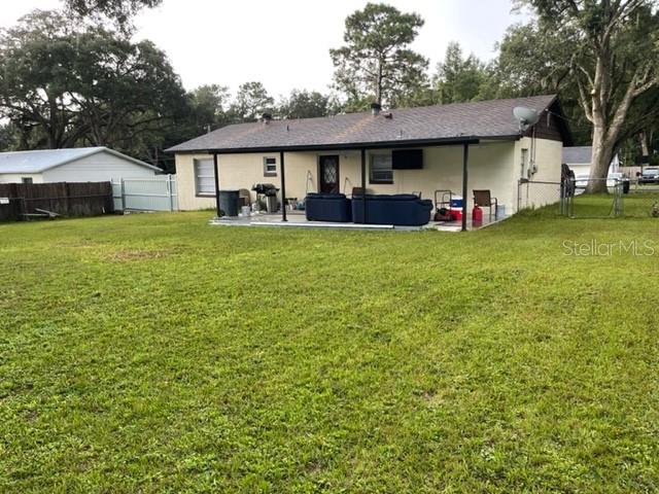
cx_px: 330
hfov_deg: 67.3
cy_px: 247
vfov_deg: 53.1
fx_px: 495
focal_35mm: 26
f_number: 1.6
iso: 64
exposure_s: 1/121
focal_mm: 5.1
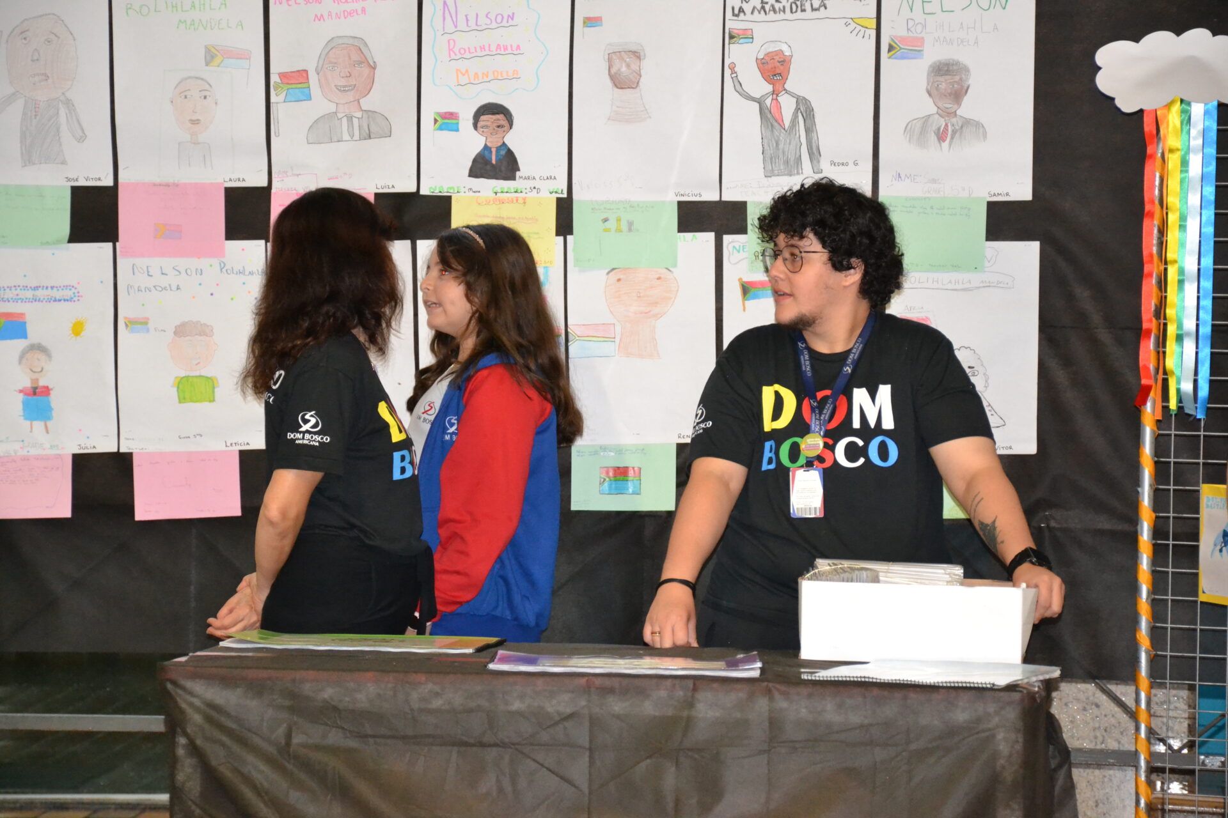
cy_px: 409
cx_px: 614
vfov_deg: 10.2
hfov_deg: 15.2
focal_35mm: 135
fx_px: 4605
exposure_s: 1/60
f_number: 5.3
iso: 3200
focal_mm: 90
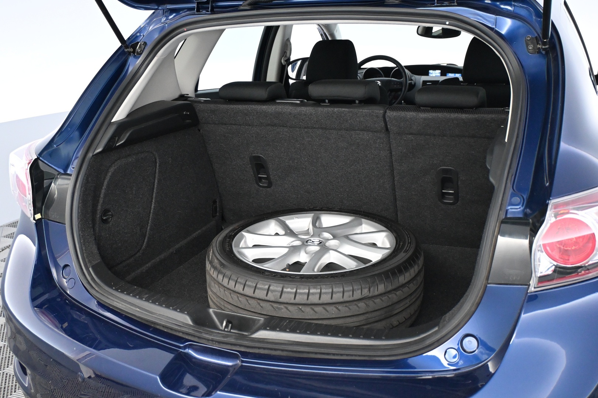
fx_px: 598
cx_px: 299
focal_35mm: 36
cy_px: 199
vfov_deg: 36.9
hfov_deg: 53.1
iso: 3600
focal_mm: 24
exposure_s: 1/60
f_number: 4.2
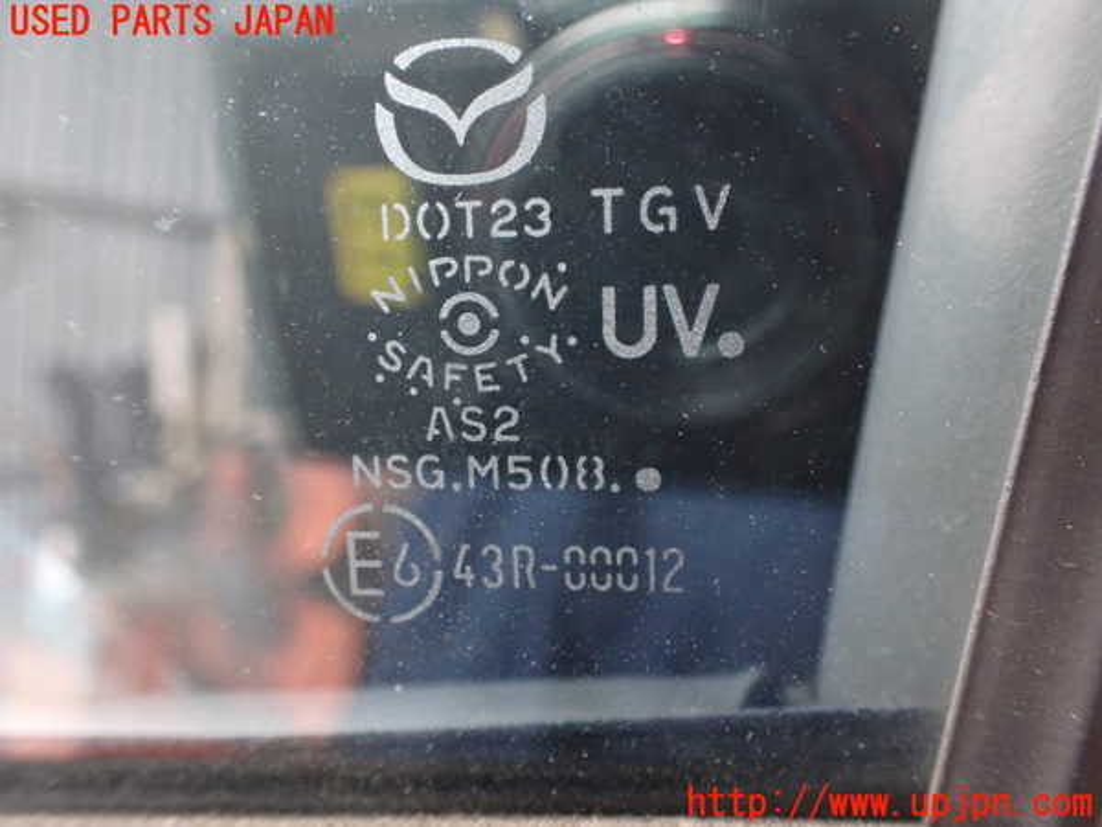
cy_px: 414
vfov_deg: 46.8
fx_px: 955
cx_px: 551
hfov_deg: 60.0
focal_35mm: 30
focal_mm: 5.4
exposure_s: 1/60
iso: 800
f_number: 2.3
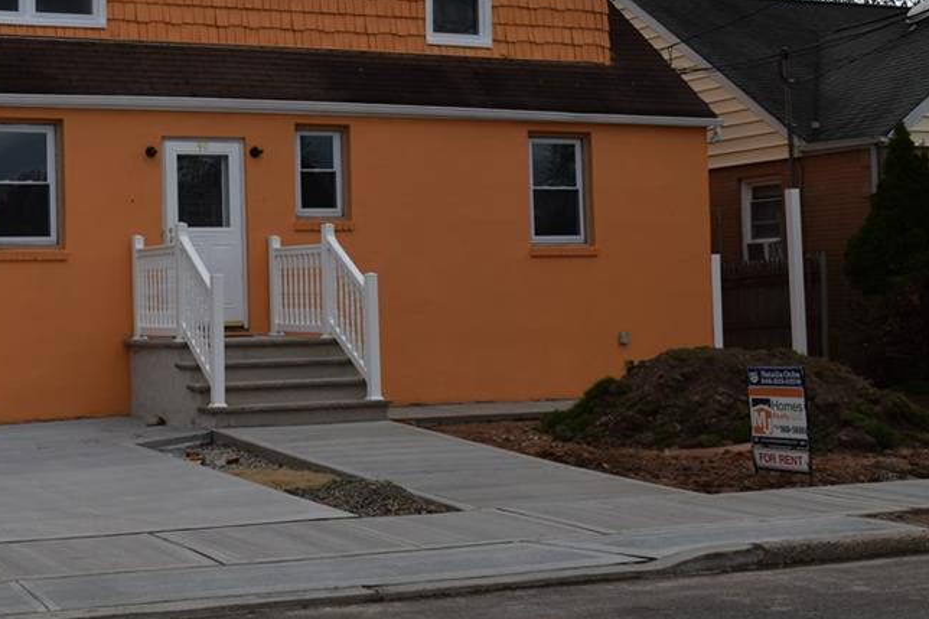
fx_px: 1599
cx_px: 193
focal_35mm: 62
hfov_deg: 31.6
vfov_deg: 21.9
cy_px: 247
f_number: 10
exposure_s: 1/400
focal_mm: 26
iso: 200
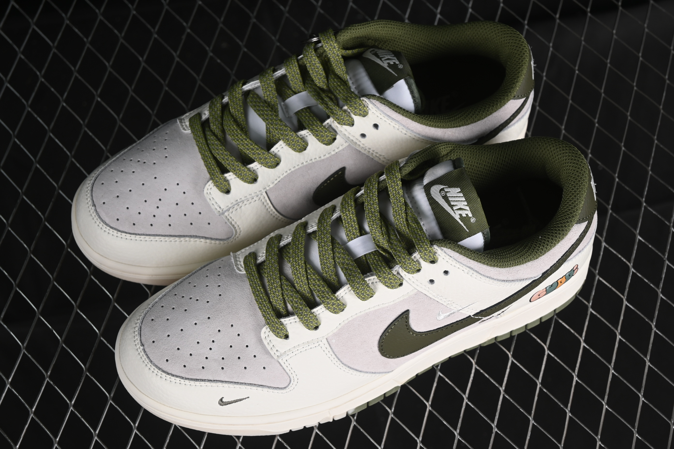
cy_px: 224
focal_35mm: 75
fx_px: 1404
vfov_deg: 18.2
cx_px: 337
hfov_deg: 27.0
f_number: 7.1
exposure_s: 1/80
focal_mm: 50
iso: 160
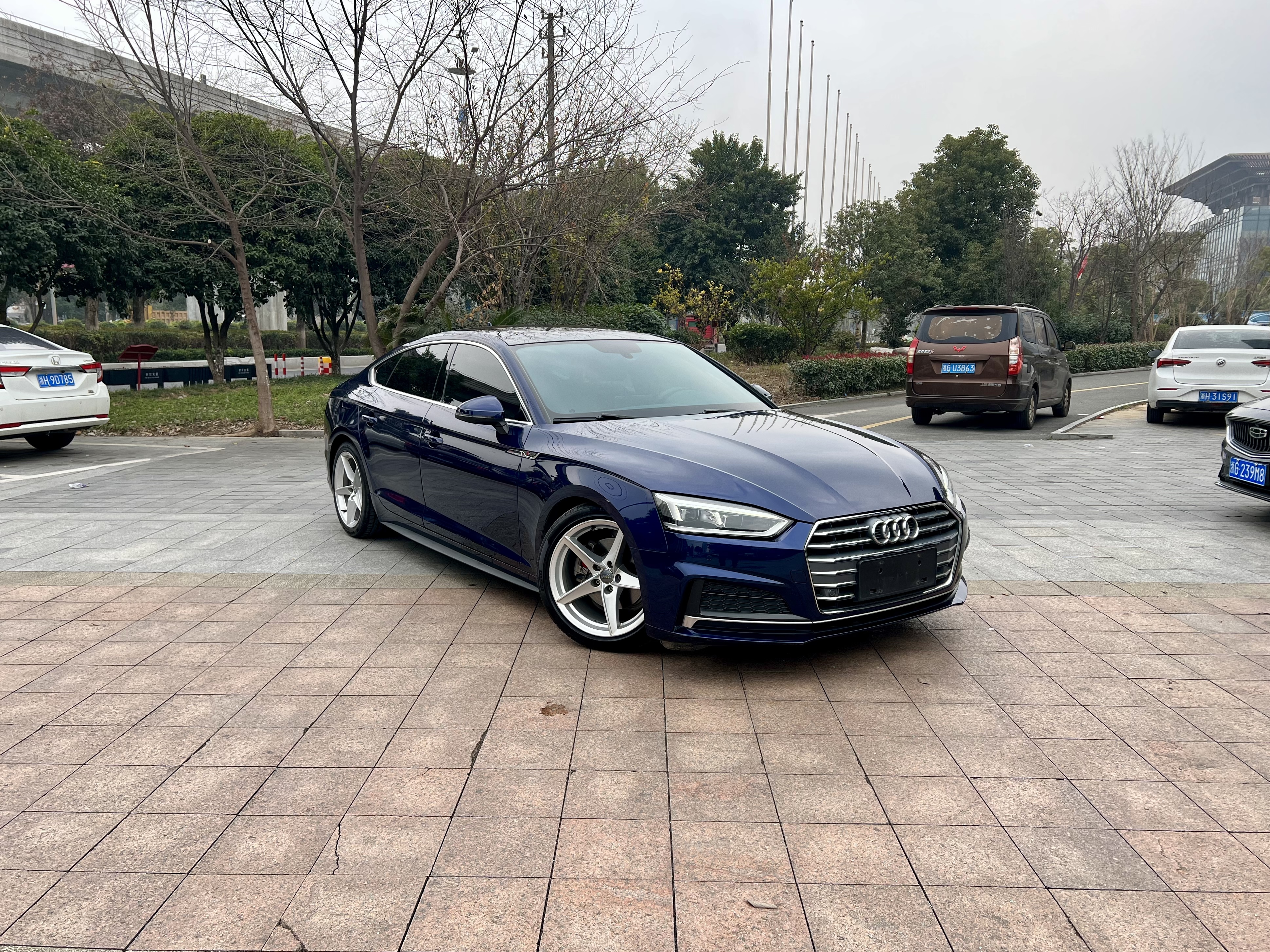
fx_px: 991
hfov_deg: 65.3
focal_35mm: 27
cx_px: 618
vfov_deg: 51.4
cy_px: 483
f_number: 1.5
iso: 50
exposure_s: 1/859
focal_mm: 5.7
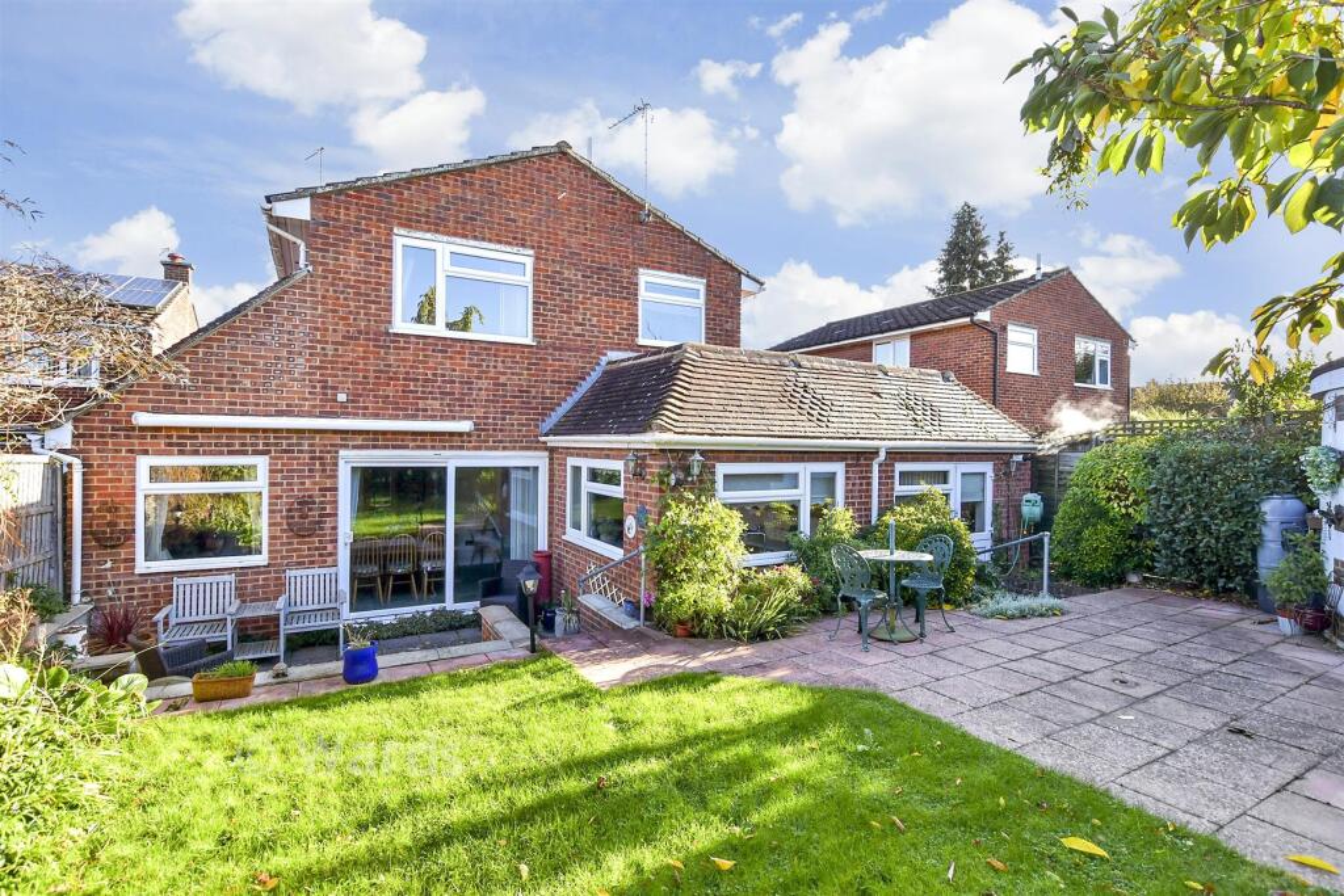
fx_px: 560
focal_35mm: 15
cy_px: 448
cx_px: 672
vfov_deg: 77.3
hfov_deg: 100.4
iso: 320
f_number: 8
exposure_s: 1/200
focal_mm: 10
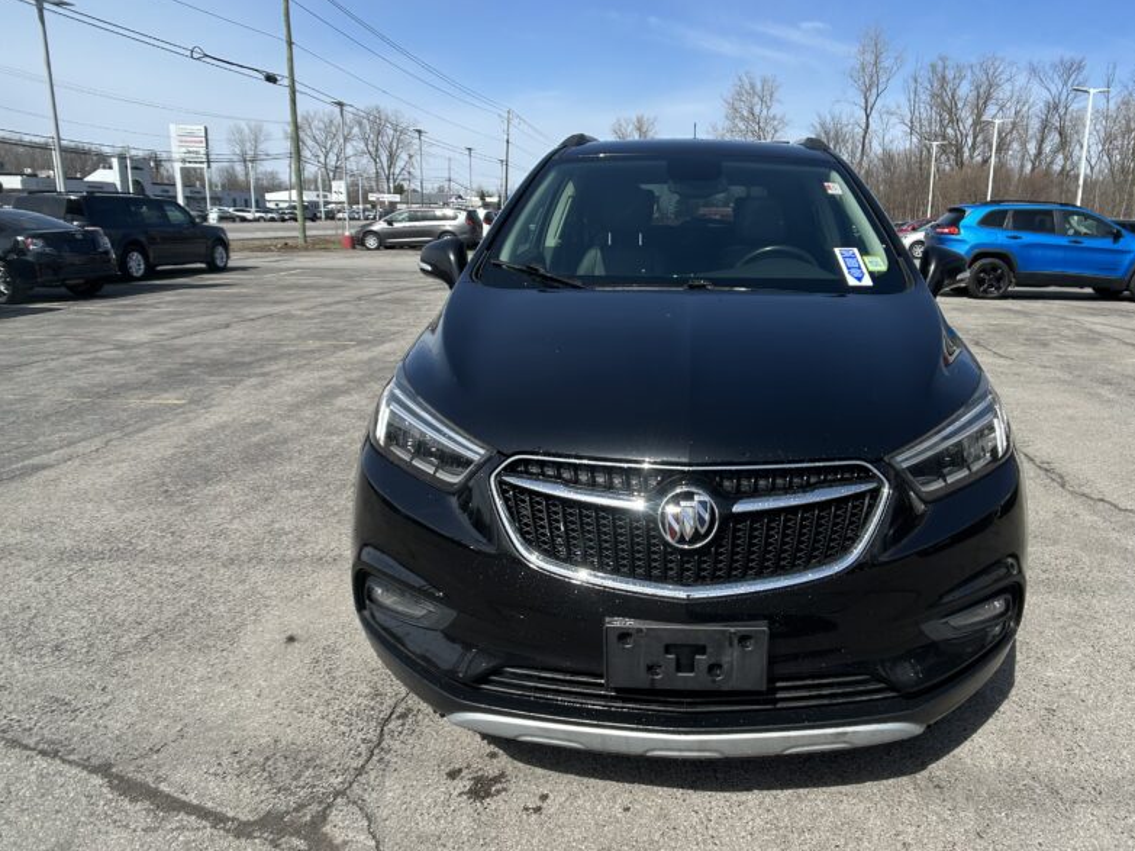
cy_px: 387
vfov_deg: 41.7
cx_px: 670
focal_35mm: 34
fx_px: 1115
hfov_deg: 53.7
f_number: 1.5
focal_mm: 5.7
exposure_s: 1/3831
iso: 50
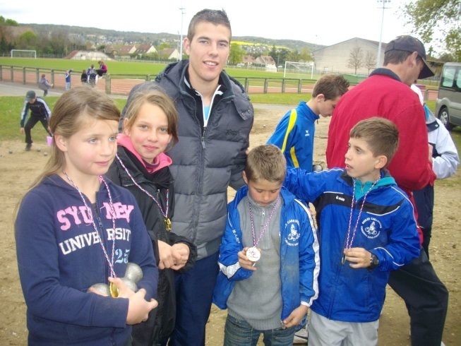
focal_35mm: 37
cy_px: 173
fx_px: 493
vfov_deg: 38.7
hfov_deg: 50.1
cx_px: 230
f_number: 2.8
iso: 175
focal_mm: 6.2
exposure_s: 1/125
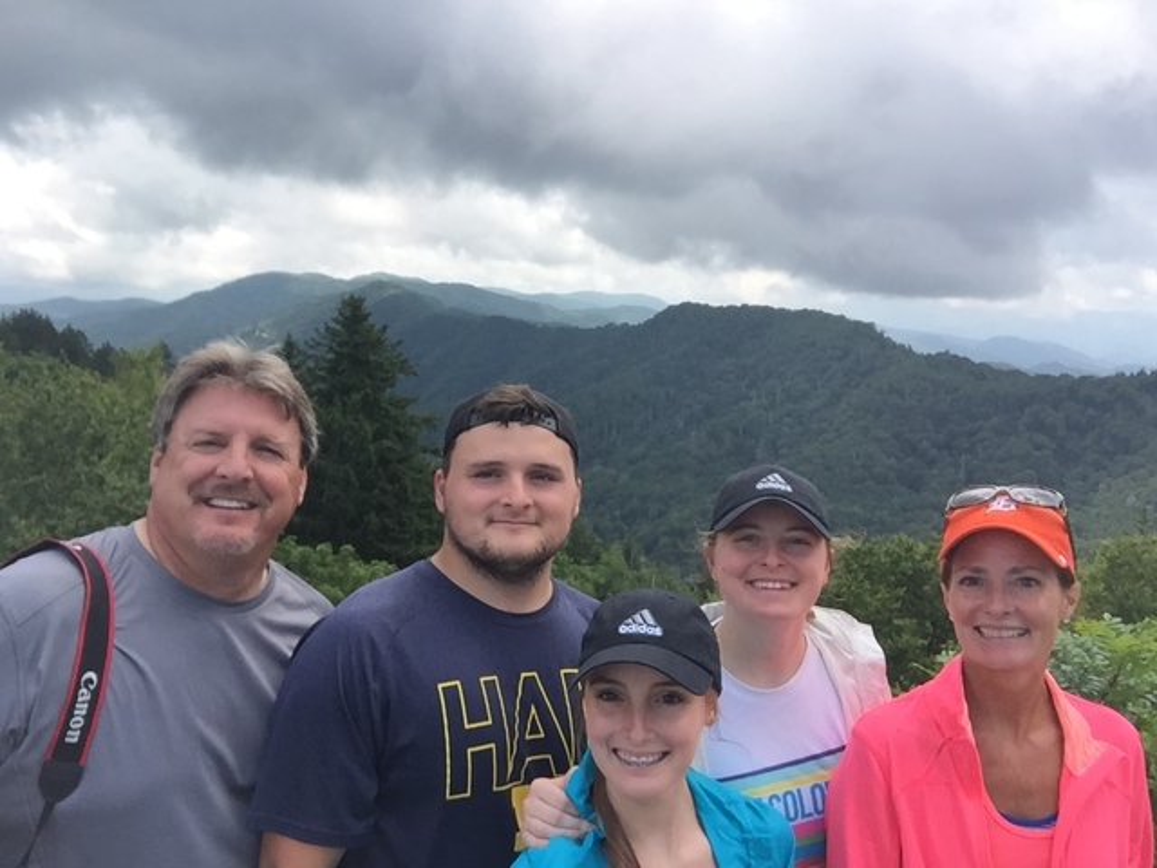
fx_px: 1036
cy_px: 434
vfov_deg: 45.4
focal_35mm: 31
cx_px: 578
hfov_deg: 58.4
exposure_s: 1/641
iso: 32
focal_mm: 2.65
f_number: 2.2
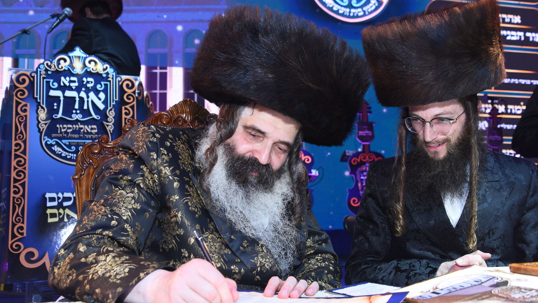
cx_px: 270
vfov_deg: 31.2
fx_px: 542
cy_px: 146
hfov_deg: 52.8
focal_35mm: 38
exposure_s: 1/160
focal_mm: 36
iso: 1600
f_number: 5.6
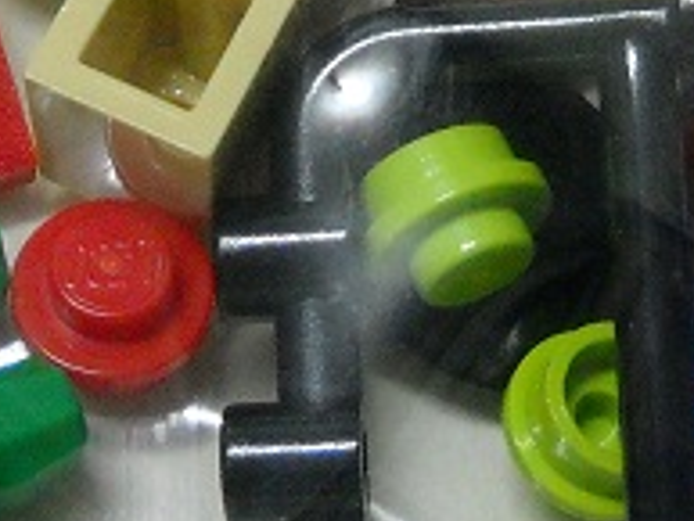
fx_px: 3471
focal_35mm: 173
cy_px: -61
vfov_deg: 8.5
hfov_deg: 11.4
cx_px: 86
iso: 400
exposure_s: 1/8
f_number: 3.1
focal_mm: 6.72
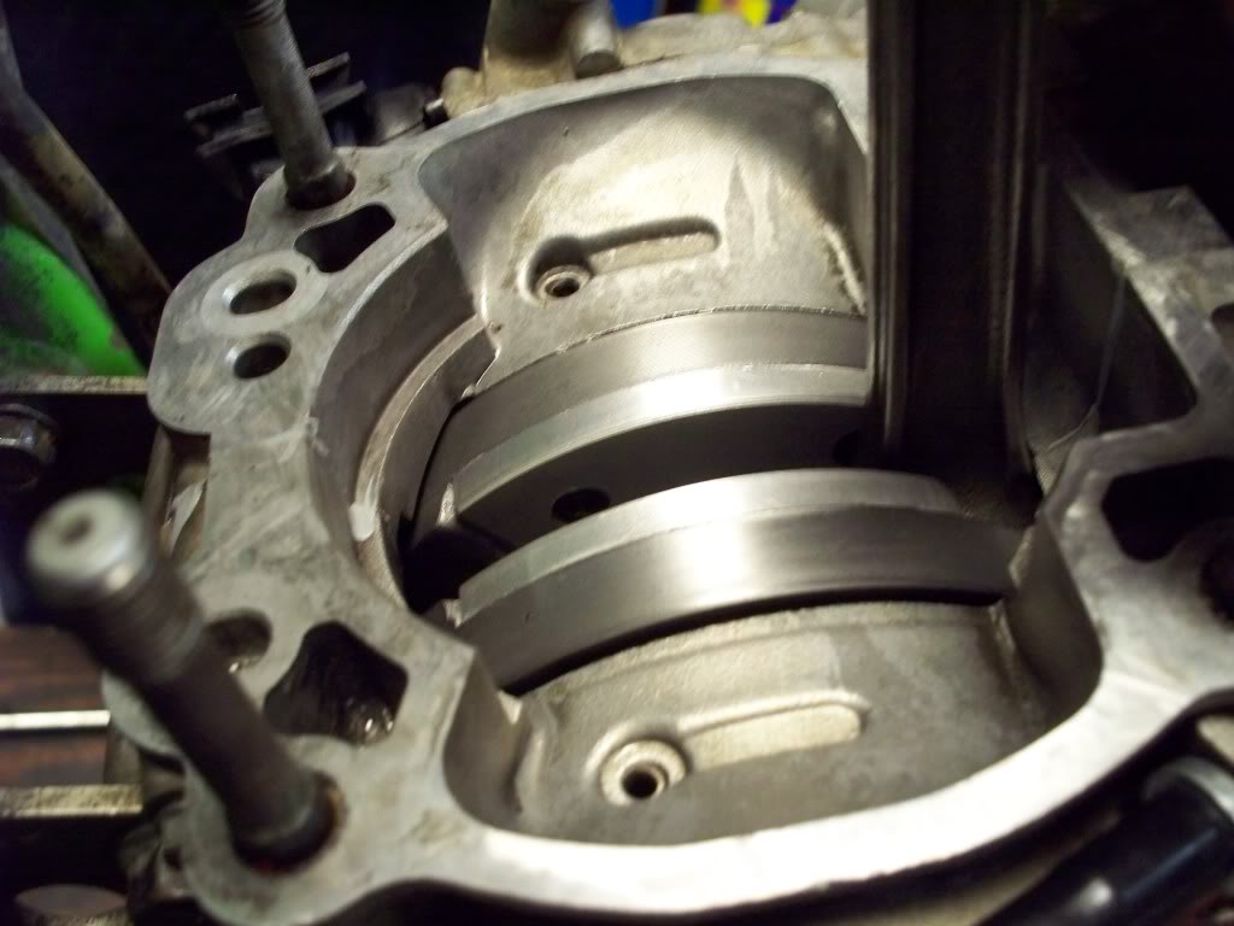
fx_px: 1283
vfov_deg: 39.7
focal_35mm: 36
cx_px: 617
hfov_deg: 51.4
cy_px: 463
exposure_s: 1/20
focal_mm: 7.5
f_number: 2.8
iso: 400
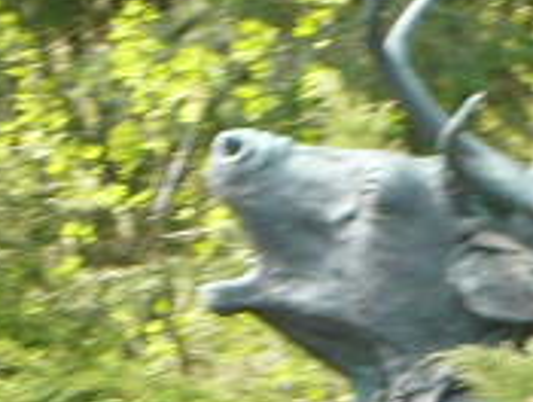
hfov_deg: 4.1
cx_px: 487
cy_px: 146
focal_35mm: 478
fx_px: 7375
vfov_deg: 3.1
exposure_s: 1/80
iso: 125
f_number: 4.4
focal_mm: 13.6
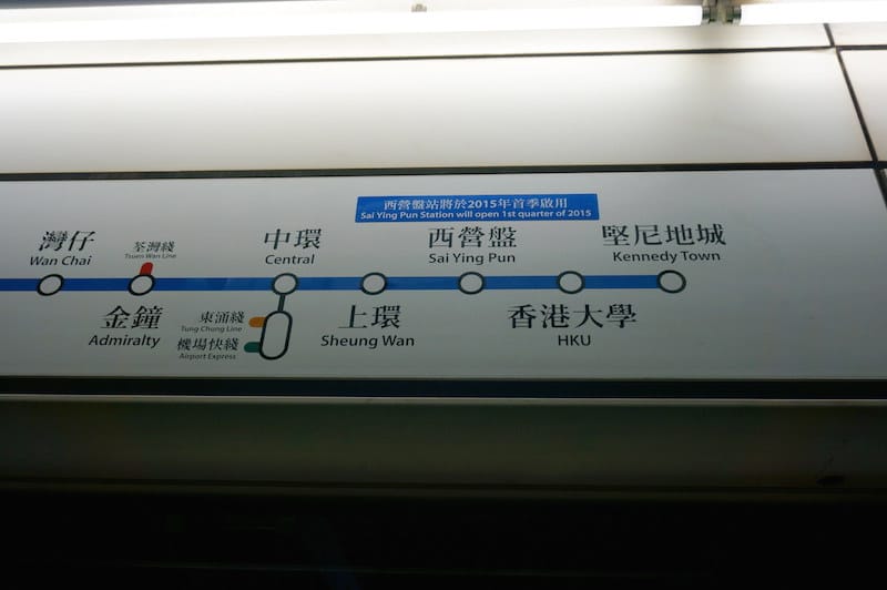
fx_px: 849
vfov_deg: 38.3
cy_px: 295
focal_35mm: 34
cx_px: 444
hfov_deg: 55.1
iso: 100
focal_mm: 23
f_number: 4
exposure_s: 1/60
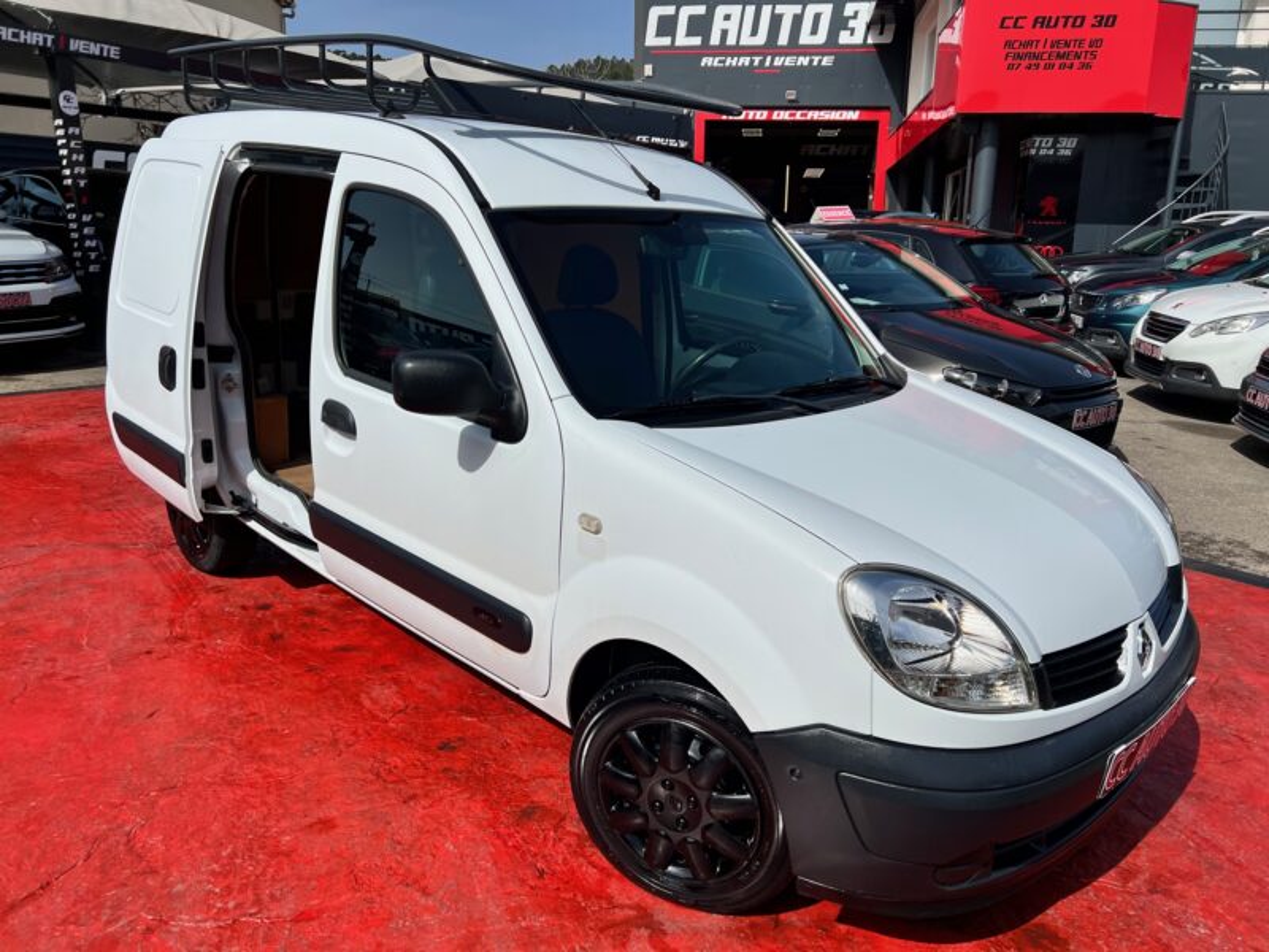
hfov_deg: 67.3
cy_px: 476
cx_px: 634
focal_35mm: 26
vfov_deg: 53.1
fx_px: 953
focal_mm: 5.7
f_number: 1.5
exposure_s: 1/11364
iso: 50
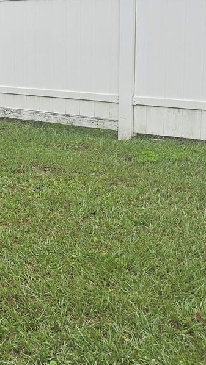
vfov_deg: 30.9
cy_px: 95
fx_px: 650
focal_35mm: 67
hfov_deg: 15.8
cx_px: -145
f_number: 1.7
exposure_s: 1/180
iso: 16
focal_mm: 6.3
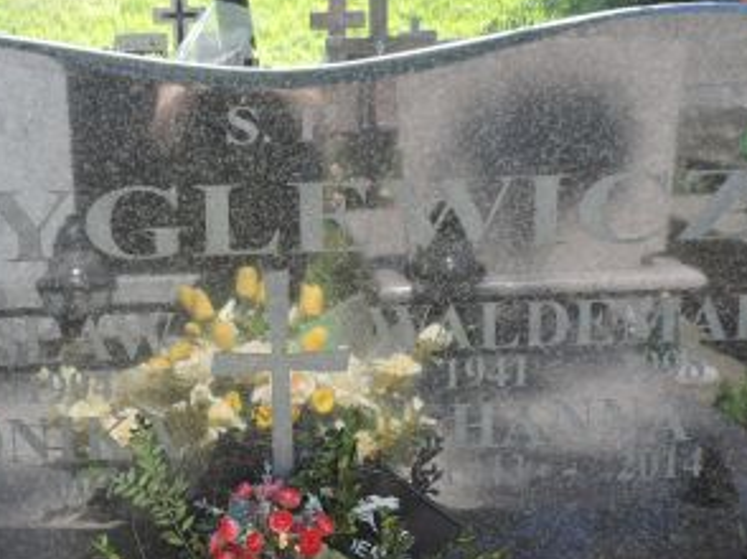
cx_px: 252
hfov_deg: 31.5
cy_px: 325
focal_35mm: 61
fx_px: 1315
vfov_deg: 24.0
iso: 80
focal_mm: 4.9
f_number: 3.1
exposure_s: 1/100
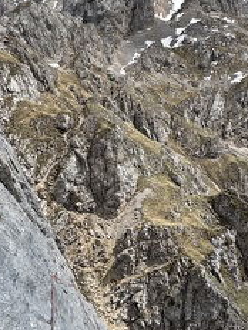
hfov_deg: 51.7
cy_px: 209
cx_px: 76
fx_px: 248
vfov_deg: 66.2
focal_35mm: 26
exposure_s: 1/2415
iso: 50
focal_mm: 2.22
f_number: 2.2
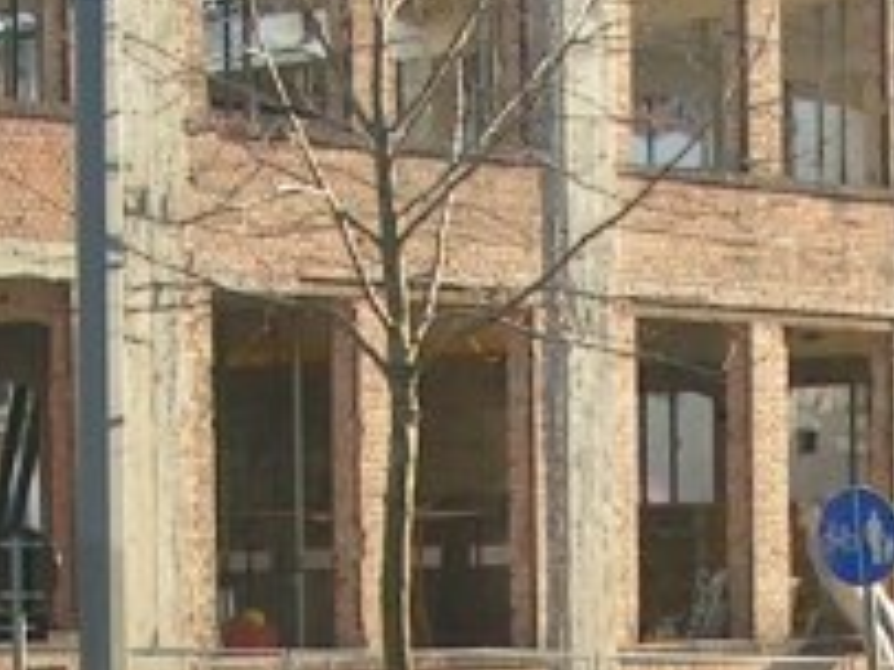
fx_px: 2555
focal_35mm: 99
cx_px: 1075
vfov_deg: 14.9
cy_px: 423
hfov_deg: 18.8
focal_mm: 5.8
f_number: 5.6
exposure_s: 1/100
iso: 50
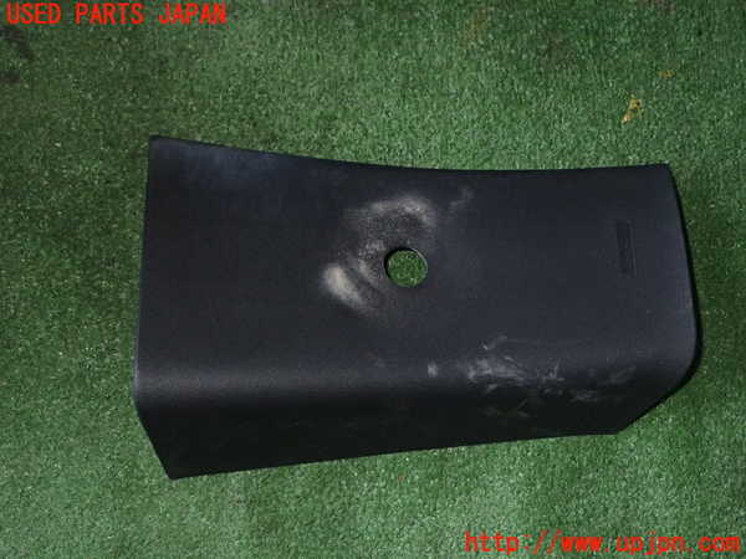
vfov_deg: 29.1
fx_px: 1078
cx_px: 373
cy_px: 280
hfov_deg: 38.2
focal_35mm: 50
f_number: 9
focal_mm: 9.01
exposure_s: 1/50
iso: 400
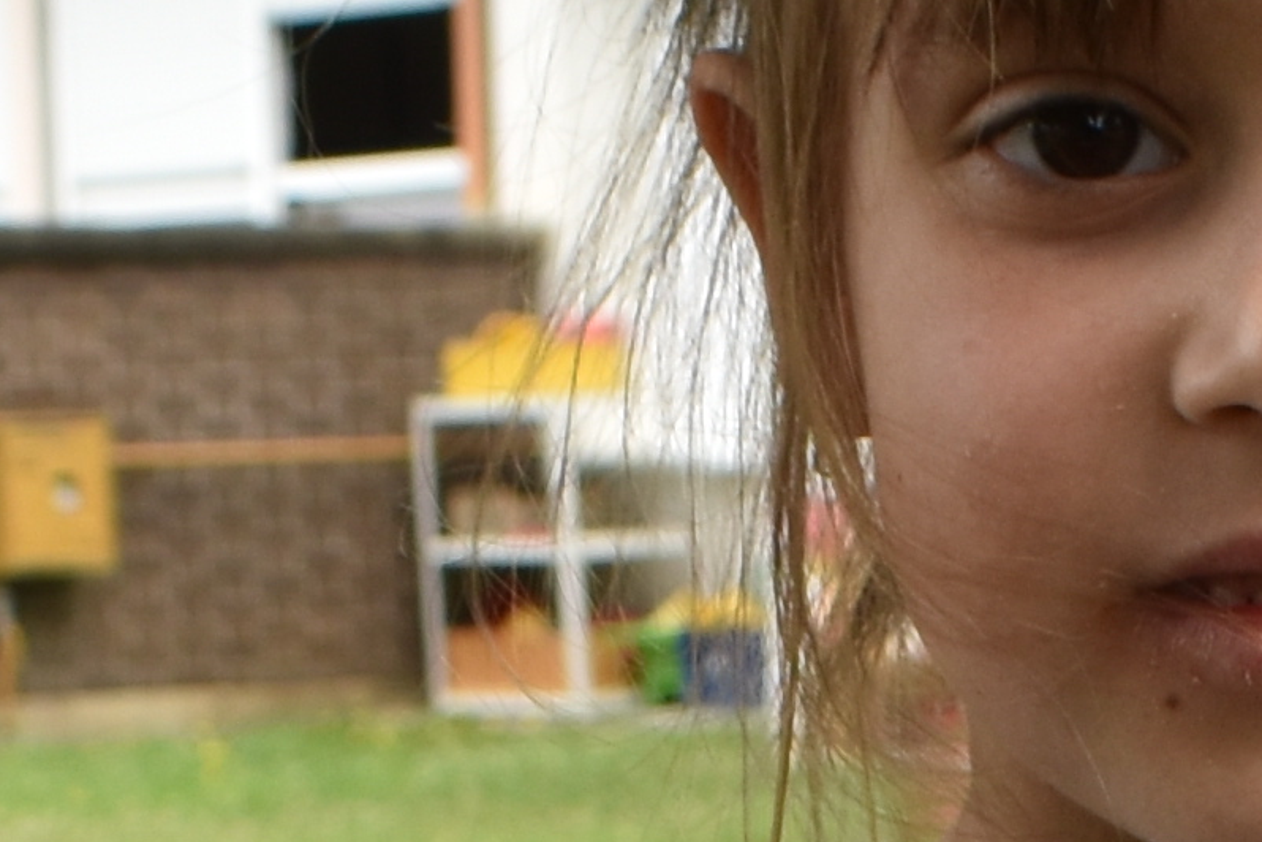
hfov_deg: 10.1
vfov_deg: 6.5
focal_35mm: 203
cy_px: 1874
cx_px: 1175
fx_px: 7116
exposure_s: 1/250
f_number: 6.3
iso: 200
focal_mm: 18
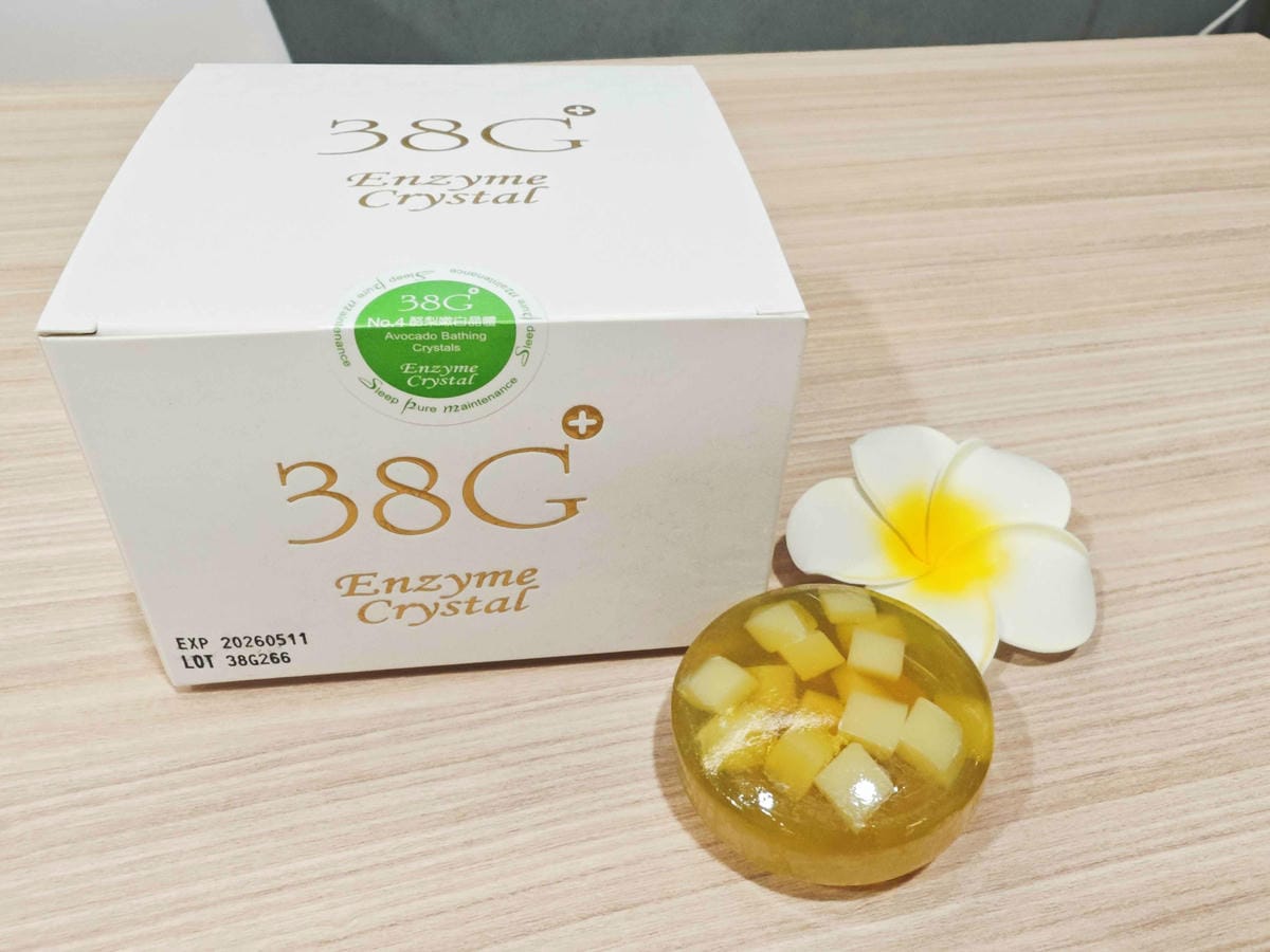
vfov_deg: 49.7
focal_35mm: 28
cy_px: 476
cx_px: 635
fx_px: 1027
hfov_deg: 63.4
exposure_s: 1/60
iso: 160
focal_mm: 2.03
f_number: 1.8
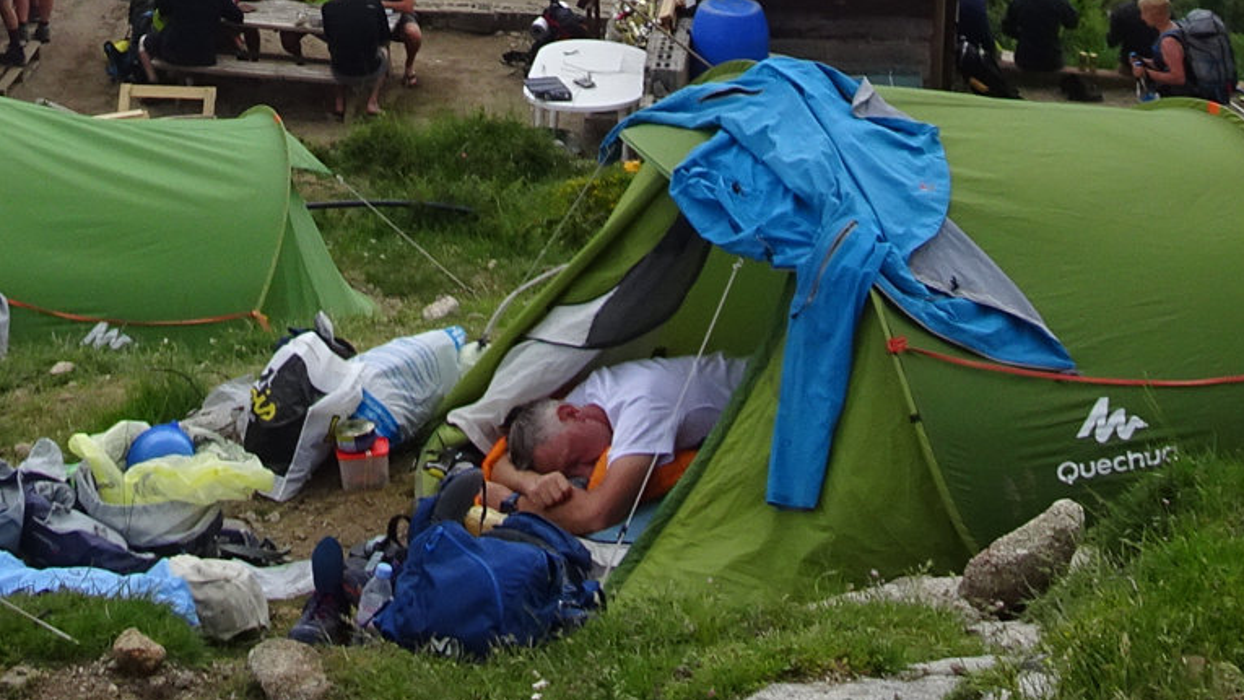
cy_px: -560
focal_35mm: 106
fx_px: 3496
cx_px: 351
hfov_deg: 20.1
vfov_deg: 10.7
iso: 80
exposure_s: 1/500
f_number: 4
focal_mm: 5.26
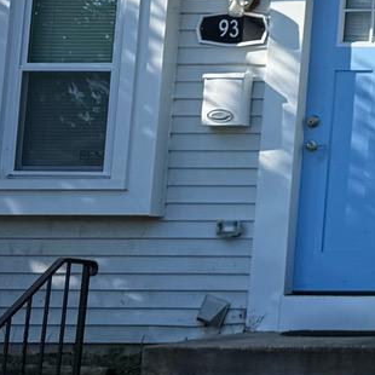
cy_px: -15
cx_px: 1000
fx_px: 1716
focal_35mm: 140
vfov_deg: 12.3
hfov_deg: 10.2
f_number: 1.78
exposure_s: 1/2506
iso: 80
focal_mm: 6.76
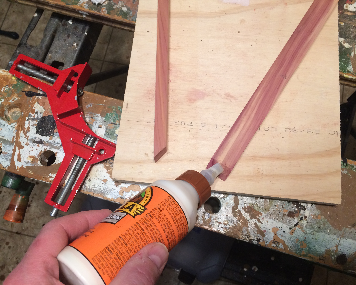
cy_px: 143
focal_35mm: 31
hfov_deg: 57.2
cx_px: 175
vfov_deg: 47.1
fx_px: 327
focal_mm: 4.15
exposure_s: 1/30
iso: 100
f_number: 2.2
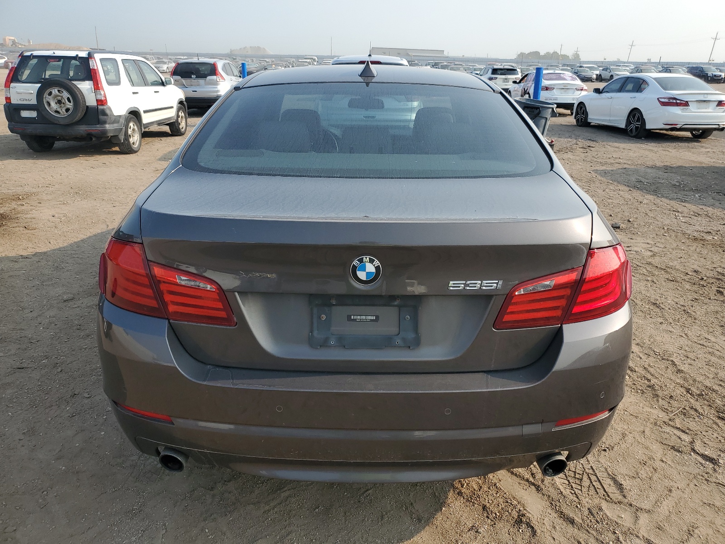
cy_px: 272
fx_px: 545
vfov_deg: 53.1
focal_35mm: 26
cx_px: 362
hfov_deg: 67.3
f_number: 1.5
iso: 50
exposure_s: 1/1667
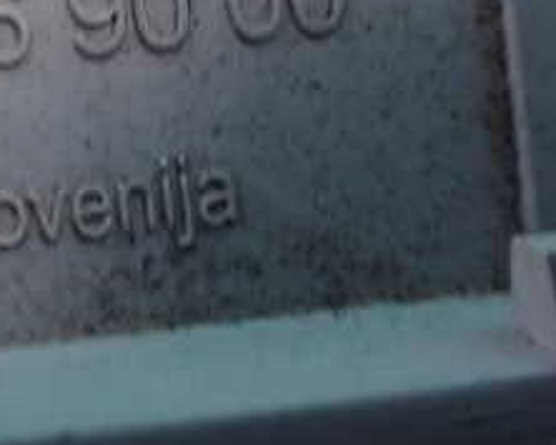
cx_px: -80
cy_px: 92
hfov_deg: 22.5
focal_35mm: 79
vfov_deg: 19.3
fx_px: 1301
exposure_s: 1/40
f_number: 2.3
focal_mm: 5.4
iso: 800
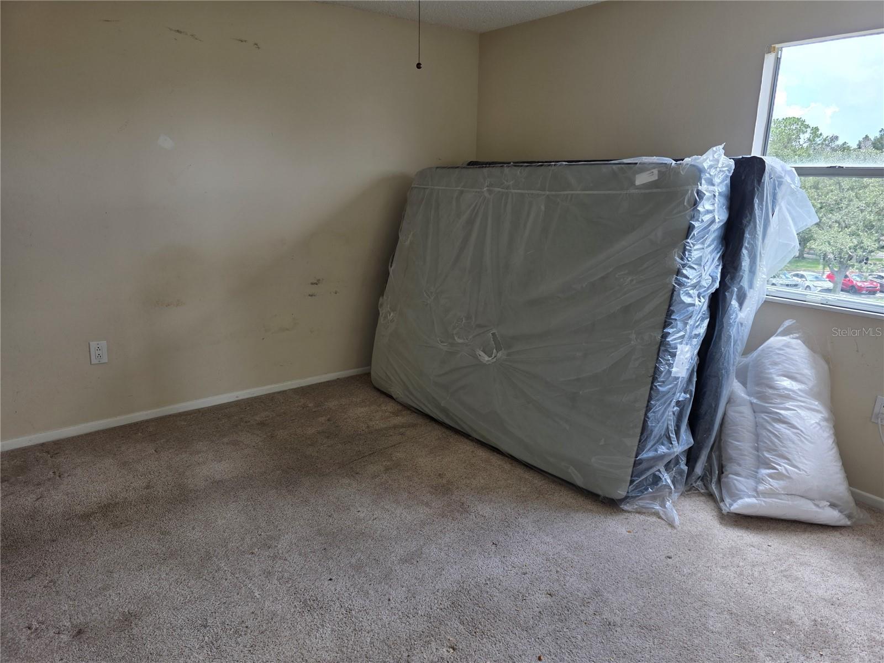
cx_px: 442
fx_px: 587
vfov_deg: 58.9
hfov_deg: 73.9
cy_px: 332
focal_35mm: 23
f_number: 1.7
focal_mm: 6.3
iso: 64
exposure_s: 1/180
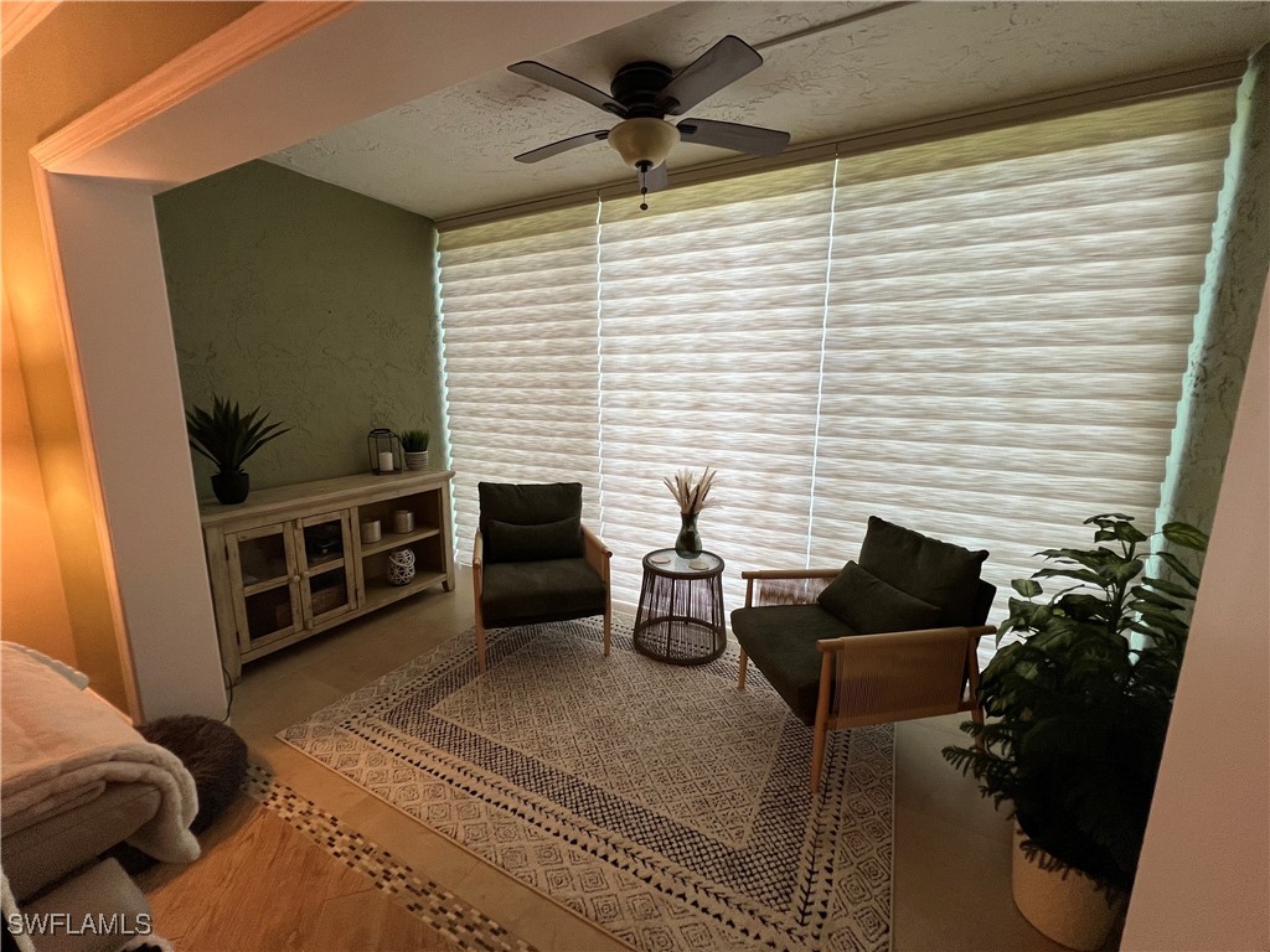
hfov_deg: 106.2
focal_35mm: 13
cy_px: 476
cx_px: 635
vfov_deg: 89.9
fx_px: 477
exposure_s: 1/120
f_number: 1.8
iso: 250
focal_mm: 1.57
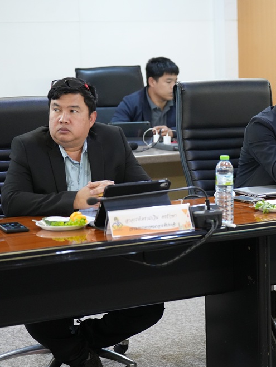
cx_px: 250
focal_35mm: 102
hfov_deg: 14.4
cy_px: 185
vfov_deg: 19.3
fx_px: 1084
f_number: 2.8
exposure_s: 1/125
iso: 5000
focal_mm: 70
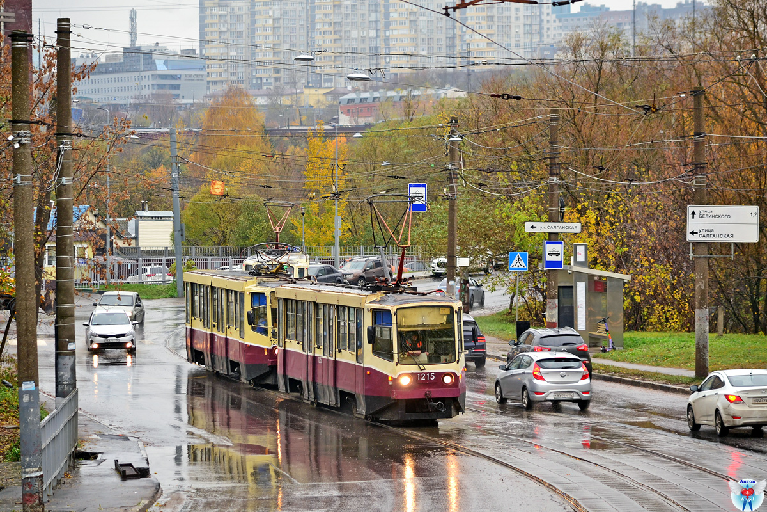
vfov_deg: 8.7
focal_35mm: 158
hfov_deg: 13.0
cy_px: 256
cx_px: 384
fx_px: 3355
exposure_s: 1/160
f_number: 4.8
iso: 400
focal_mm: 105
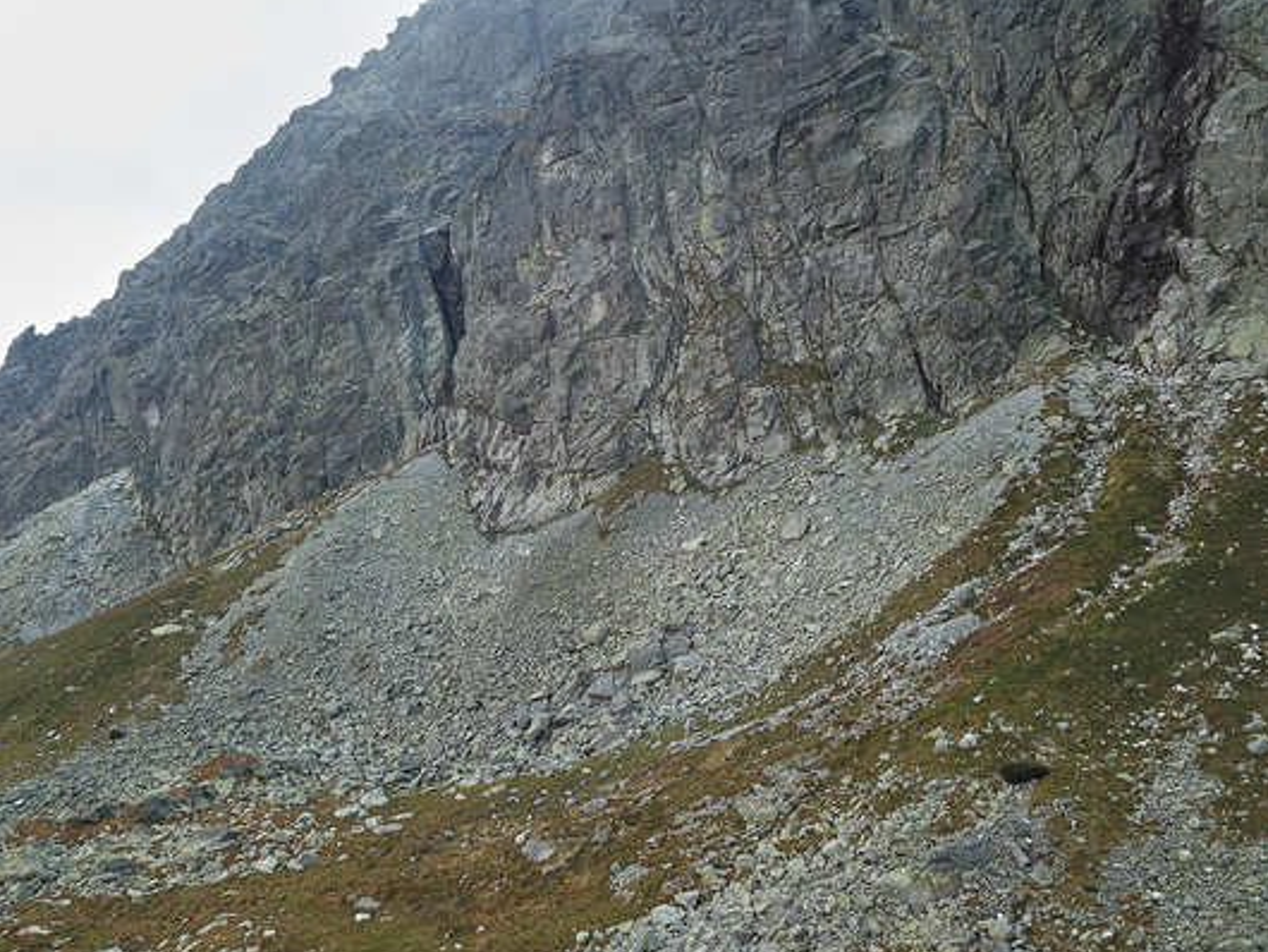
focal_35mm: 27
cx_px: 617
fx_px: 989
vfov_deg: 51.4
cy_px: 470
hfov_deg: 65.3
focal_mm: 4.73
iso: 100
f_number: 2.2
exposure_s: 1/387
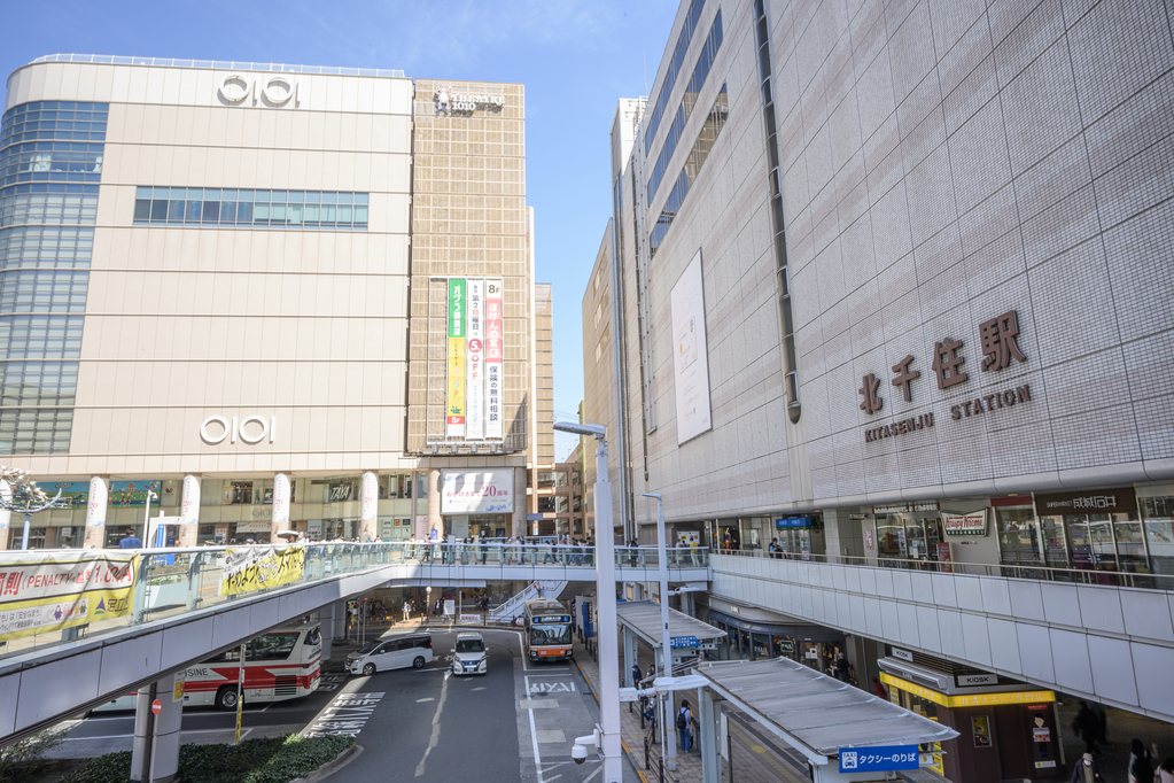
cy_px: 392
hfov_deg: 79.9
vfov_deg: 58.3
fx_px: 701
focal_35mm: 22
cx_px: 587
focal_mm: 21.5
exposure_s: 1/8
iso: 50
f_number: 22
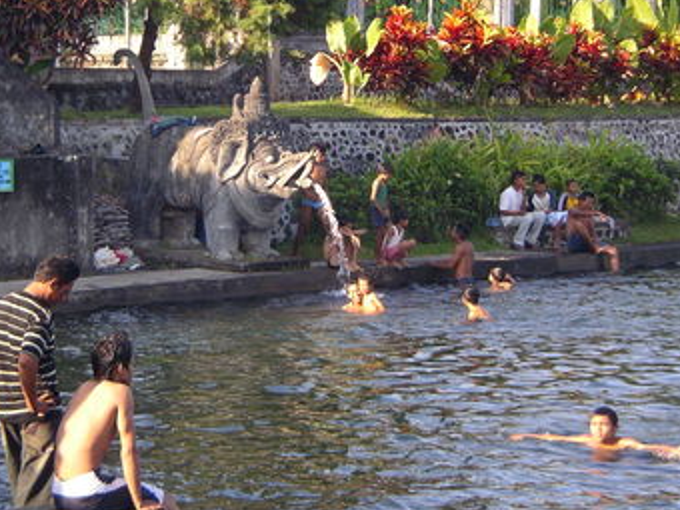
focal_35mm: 137
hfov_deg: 14.4
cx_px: 248
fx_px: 2691
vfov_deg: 10.8
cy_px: 226
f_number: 3.9
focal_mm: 16
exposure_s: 1/160
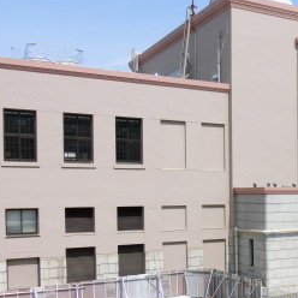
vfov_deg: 29.8
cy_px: 207
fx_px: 555
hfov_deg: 26.1
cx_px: 376
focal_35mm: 57
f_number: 3.5
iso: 80
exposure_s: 1/800
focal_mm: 4.5
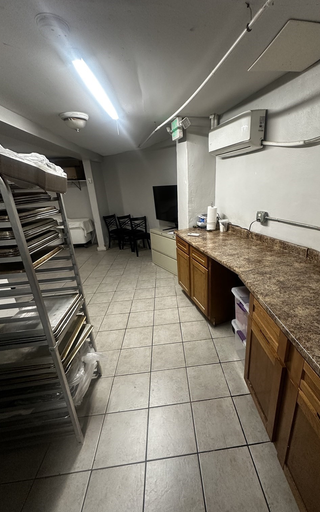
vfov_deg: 101.5
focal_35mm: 15
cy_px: 256
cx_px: 184
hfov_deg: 74.3
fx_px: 209
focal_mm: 2.22
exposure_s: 1/60
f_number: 2.2
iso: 250
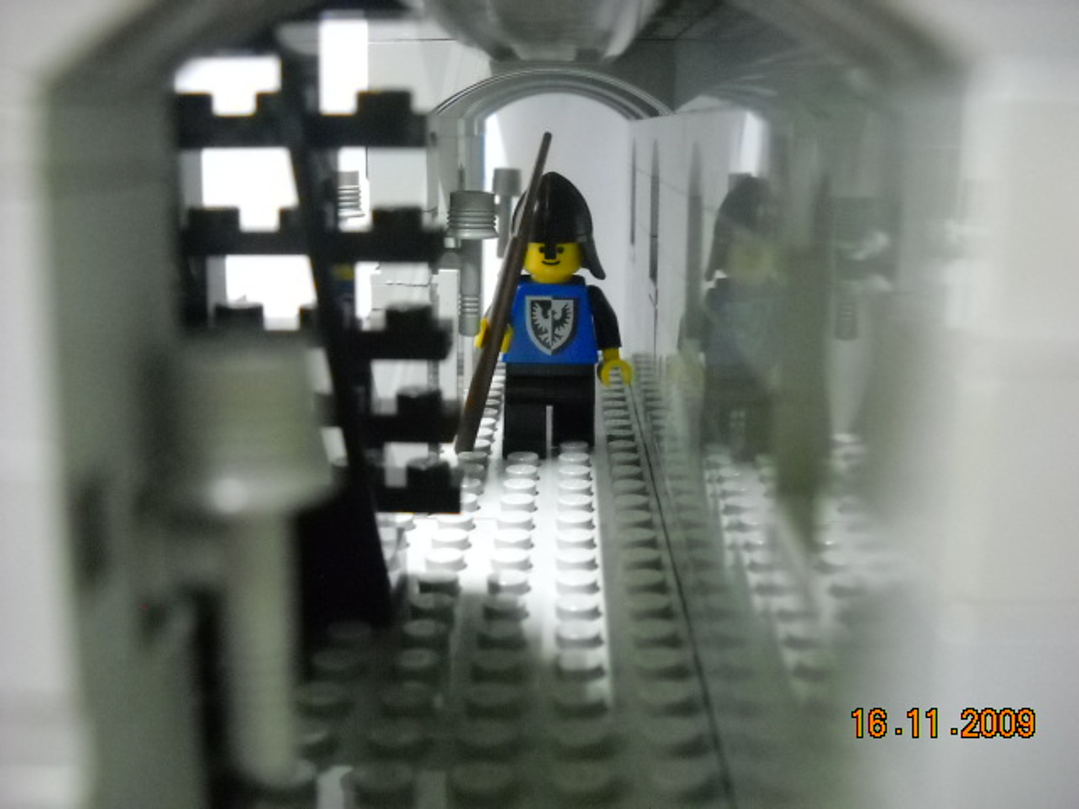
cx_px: 540
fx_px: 1278
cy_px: 404
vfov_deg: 35.1
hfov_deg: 45.8
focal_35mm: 41
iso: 800
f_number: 3.1
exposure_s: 1/3
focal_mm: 6.72
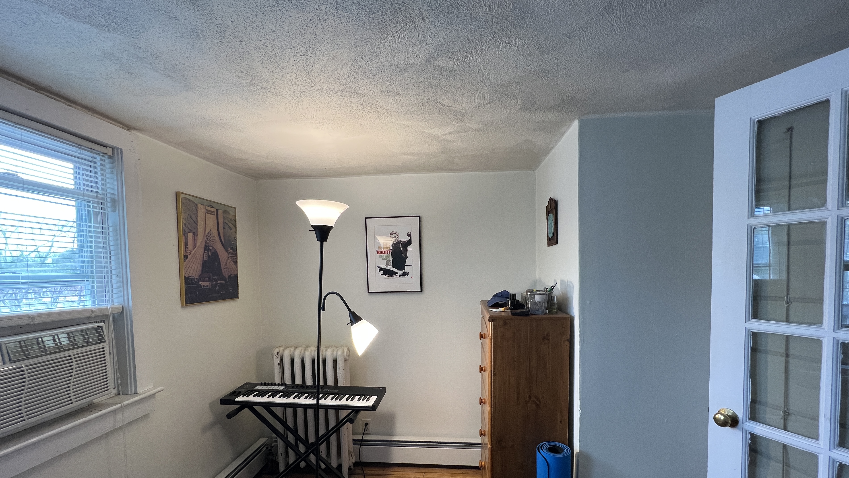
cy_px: 287
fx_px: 338
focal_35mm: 15
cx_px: 428
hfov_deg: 103.0
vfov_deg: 69.8
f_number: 1.8
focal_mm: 1.57
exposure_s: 1/120
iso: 160
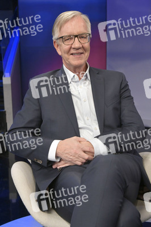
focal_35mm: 44
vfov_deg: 44.5
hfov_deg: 30.5
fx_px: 277
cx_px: 76
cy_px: 114
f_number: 5.6
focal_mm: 44
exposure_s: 1/250
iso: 2000
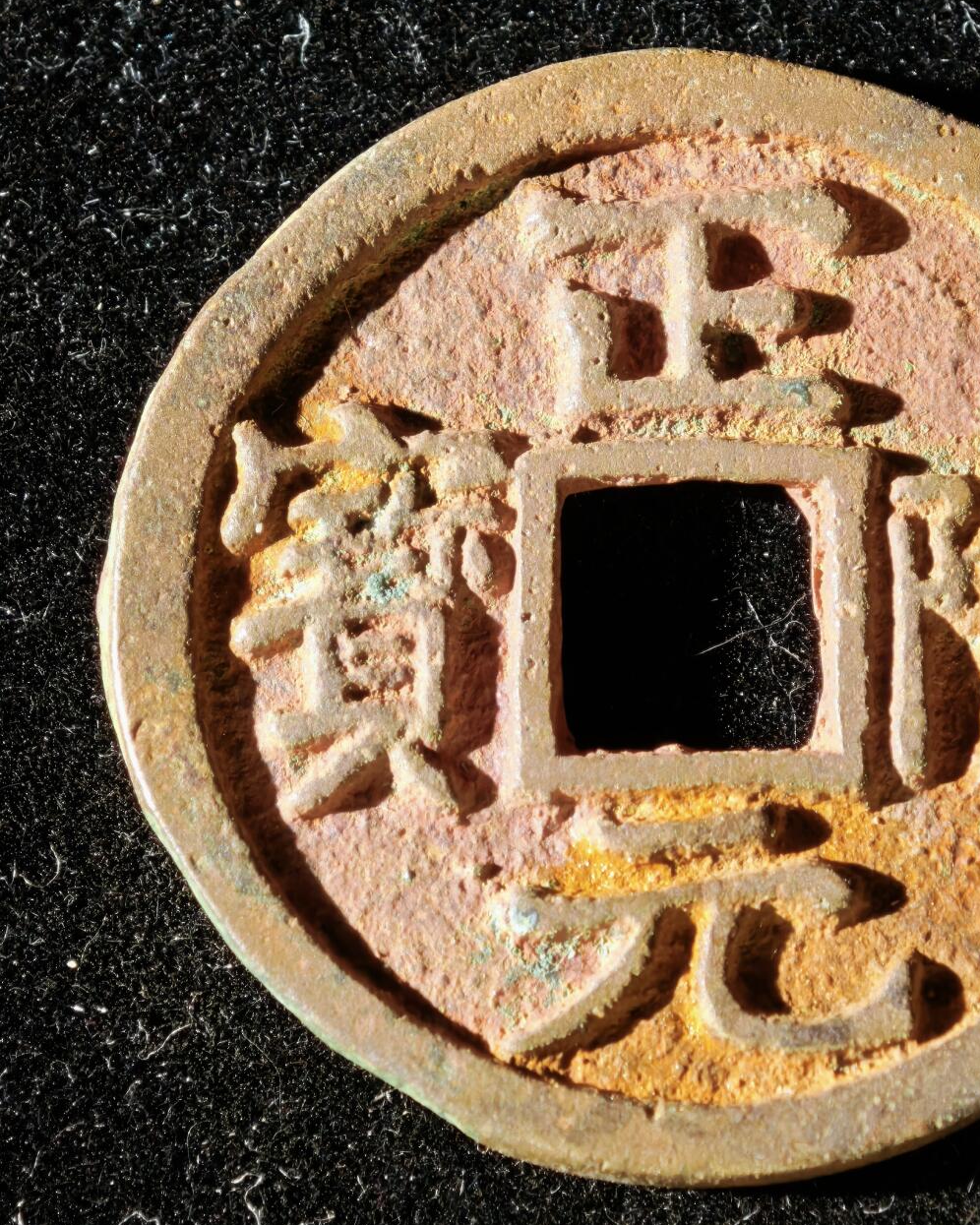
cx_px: 632
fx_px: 5475
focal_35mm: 151
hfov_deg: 10.2
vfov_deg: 12.8
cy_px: 786
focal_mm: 9
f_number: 2
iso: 500
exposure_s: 1/97
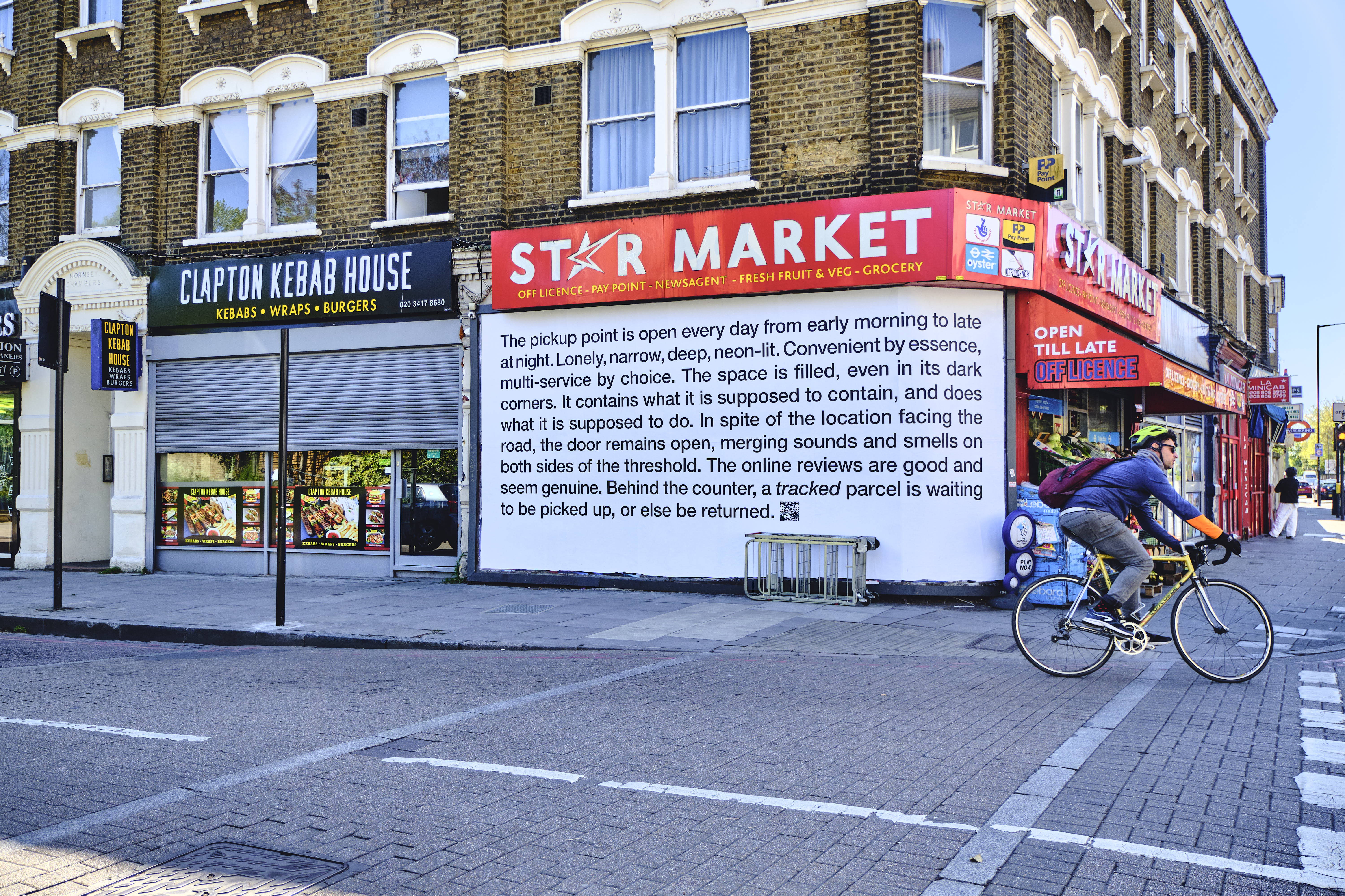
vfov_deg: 45.0
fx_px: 1083
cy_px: 448
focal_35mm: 29
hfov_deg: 63.7
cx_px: 672
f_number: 2.8
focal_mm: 19.4
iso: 400
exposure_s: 1/1000
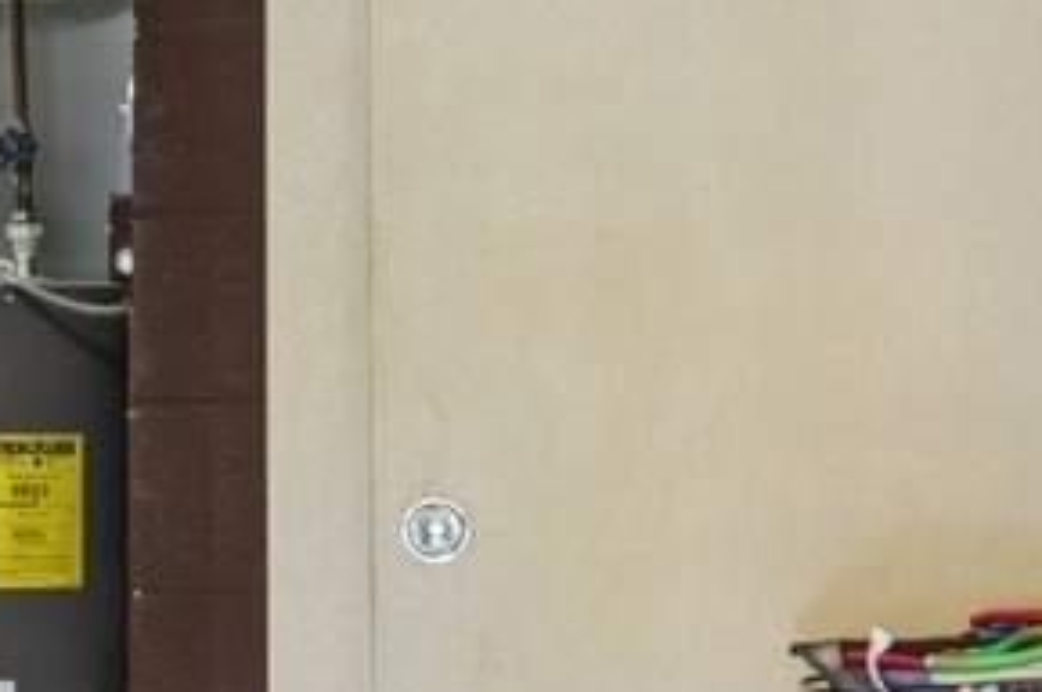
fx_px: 3845
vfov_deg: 10.2
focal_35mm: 133
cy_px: 7
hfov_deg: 14.1
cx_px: -674
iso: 250
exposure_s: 1/5
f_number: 8
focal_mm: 24
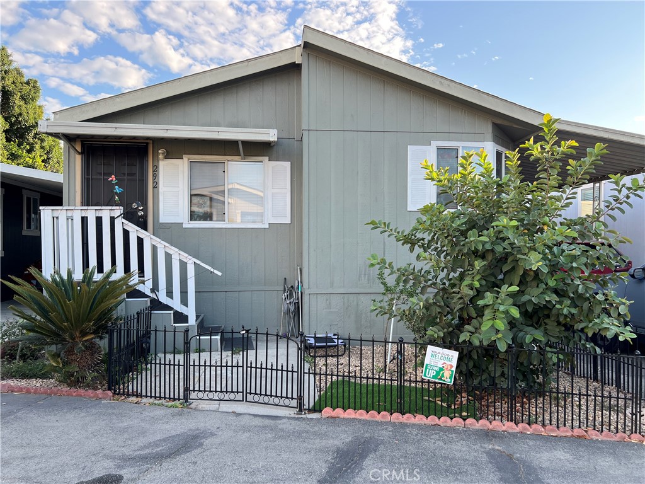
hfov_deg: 67.3
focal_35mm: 26
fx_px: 484
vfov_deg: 53.1
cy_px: 242
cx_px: 322
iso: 50
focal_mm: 5.7
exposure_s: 1/521
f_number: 1.5
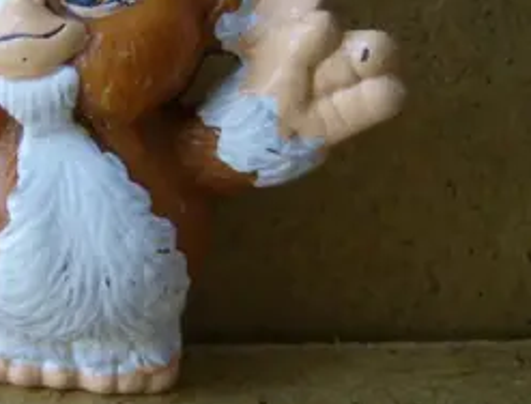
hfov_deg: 27.2
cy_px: 178
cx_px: 76
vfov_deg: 21.5
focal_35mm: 69
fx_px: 1064
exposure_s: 1/105
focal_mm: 6
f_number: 2.8
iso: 100
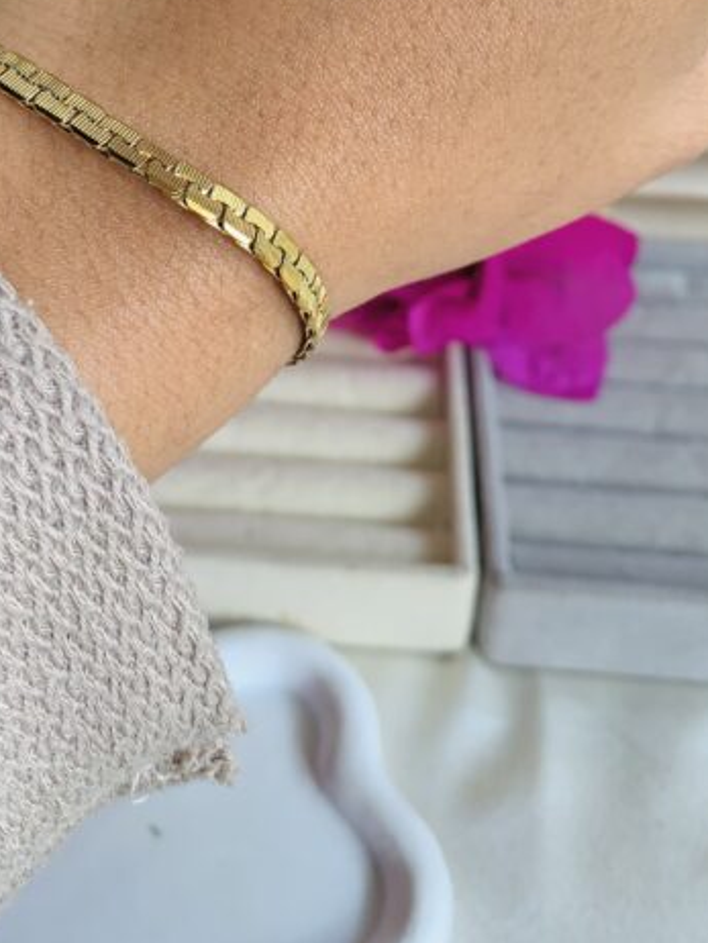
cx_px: 239
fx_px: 1226
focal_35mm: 45
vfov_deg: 39.6
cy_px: 133
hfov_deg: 32.0
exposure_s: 1/100
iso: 40
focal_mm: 4.25
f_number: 1.8
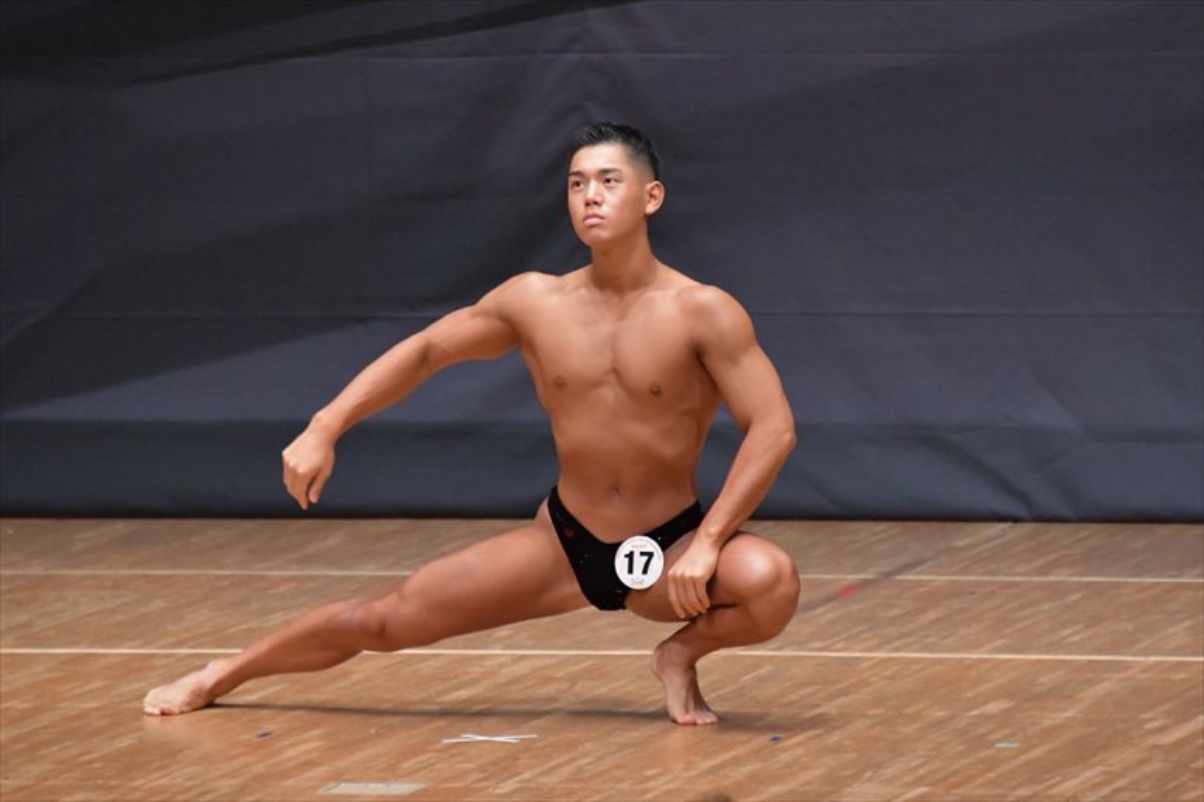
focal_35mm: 450
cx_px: 602
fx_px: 15043
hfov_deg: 4.6
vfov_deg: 3.1
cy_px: 401
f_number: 5.6
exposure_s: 1/400
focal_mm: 300
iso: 6400
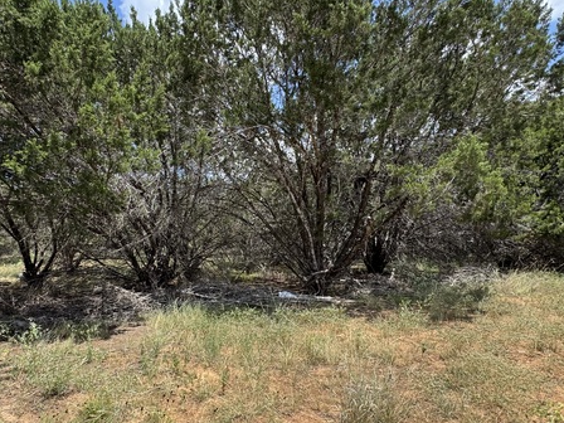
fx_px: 326
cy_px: 249
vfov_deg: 65.5
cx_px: 238
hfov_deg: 81.2
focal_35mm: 20
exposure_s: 1/879
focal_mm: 2.22
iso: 40
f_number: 2.2
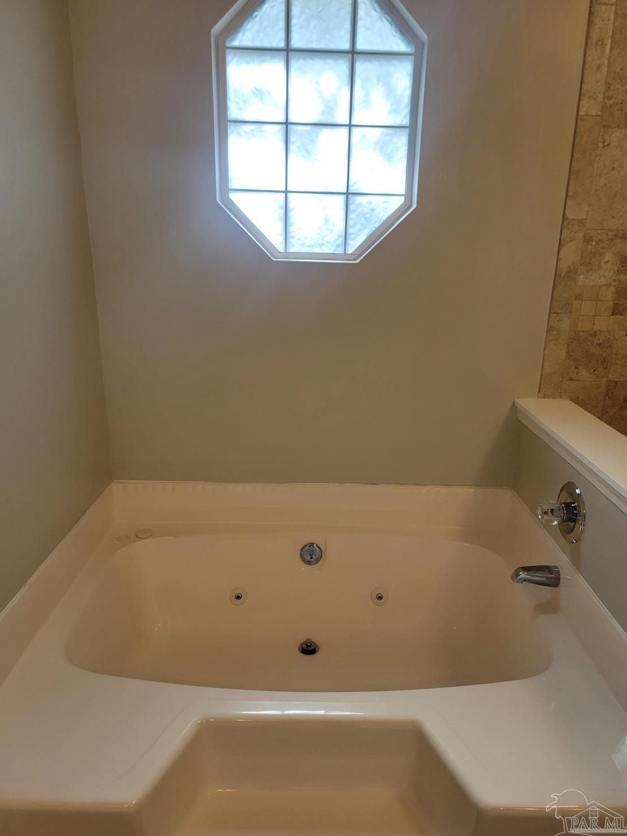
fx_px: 604
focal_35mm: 25
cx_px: 321
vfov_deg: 69.4
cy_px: 416
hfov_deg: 54.9
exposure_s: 1/120
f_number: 1.8
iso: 80
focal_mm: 6.7
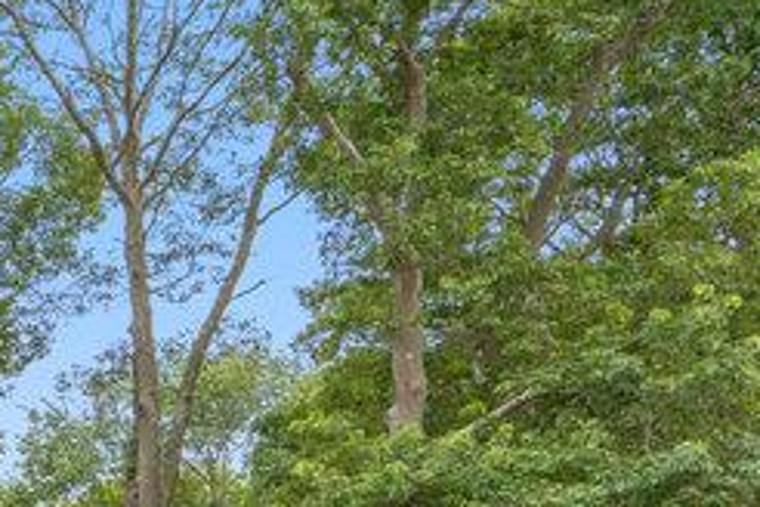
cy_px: 799
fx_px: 1372
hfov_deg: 22.8
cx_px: -482
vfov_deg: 18.2
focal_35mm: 65
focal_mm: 16
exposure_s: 1/200
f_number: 5.6
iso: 320
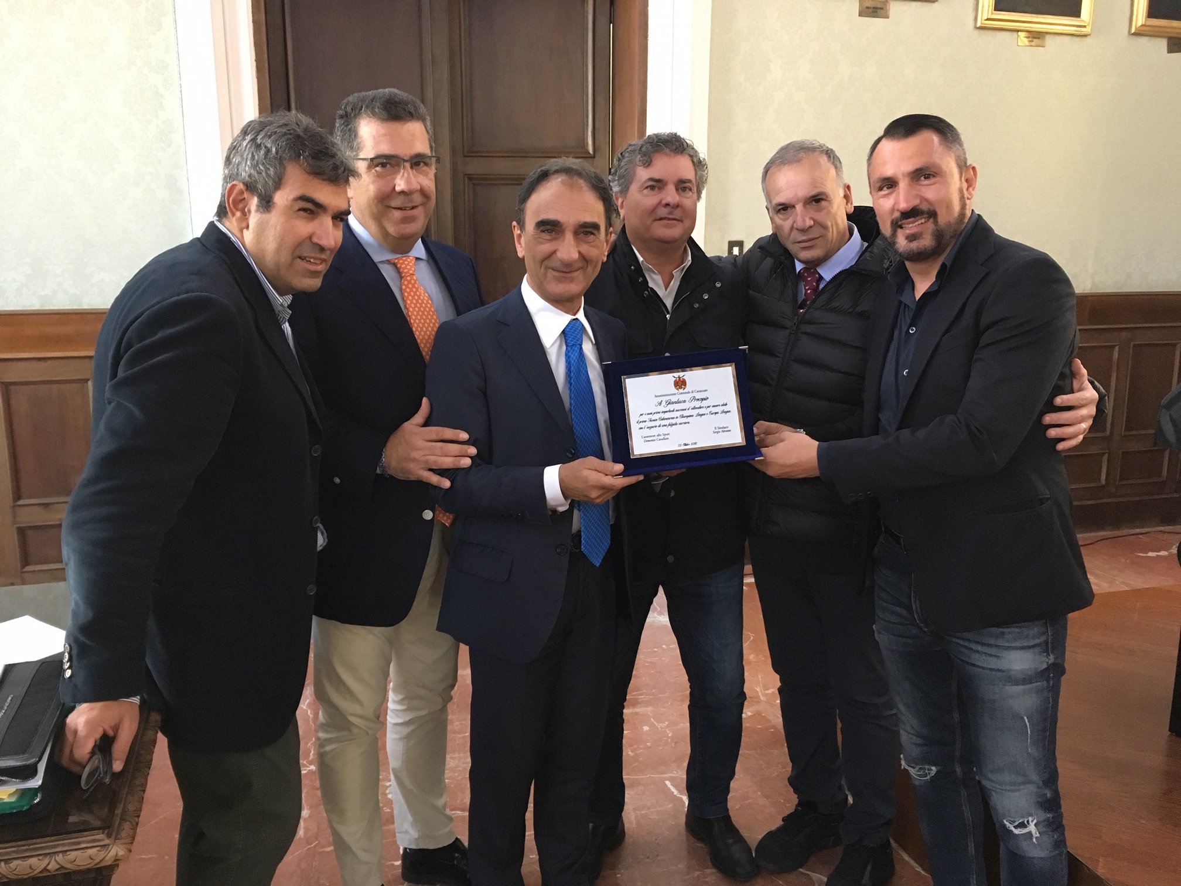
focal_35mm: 29
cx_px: 590
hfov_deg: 61.7
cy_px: 443
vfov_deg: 48.2
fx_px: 989
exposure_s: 1/17
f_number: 2.2
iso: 200
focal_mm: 4.15
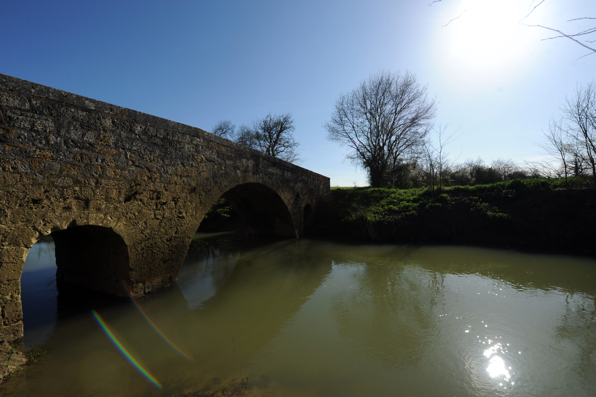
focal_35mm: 14
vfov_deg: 81.1
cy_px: 198
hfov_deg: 104.3
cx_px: 298
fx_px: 232
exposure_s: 1/800
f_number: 8
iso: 200
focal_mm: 14
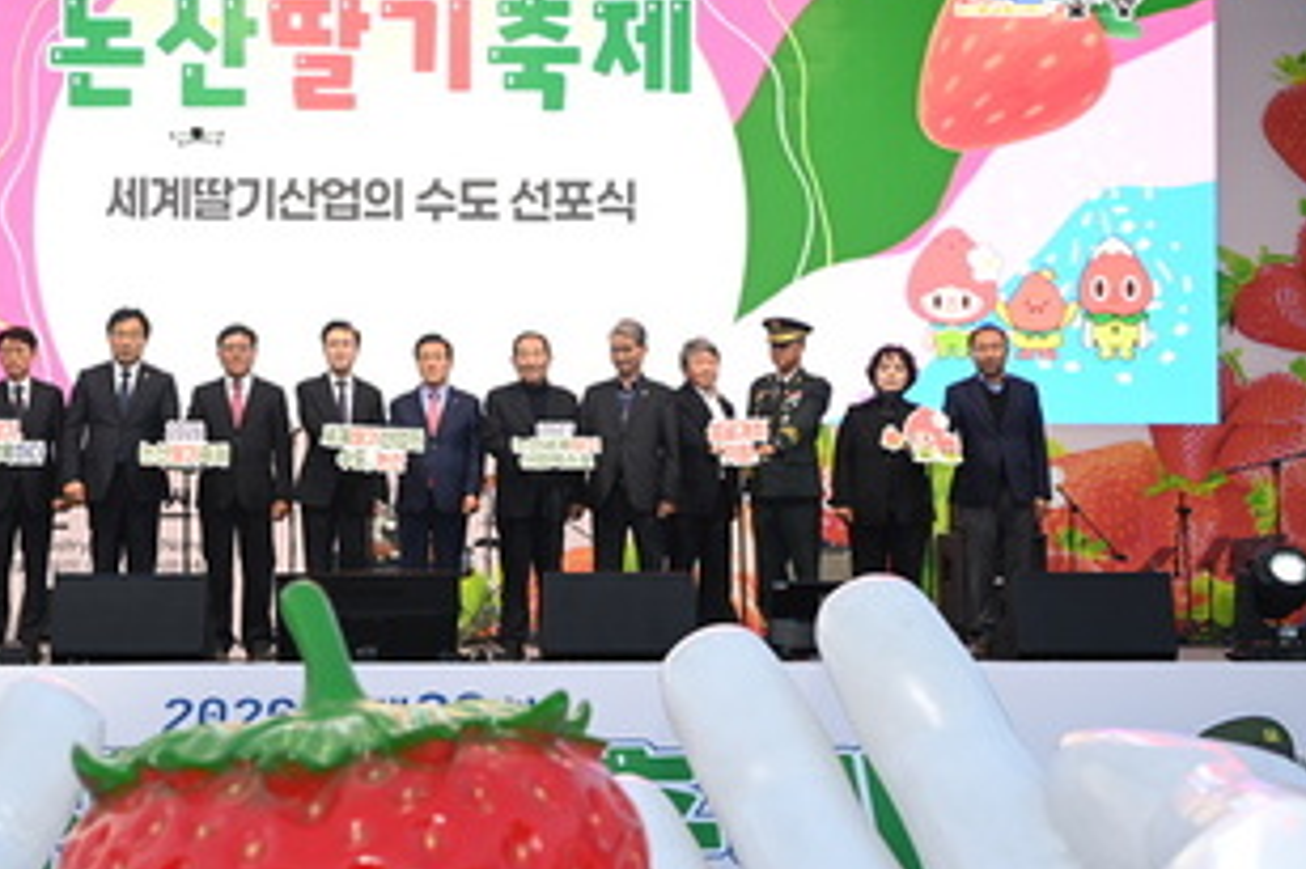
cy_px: 437
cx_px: 407
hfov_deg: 27.5
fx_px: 2647
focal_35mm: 73
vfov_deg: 18.7
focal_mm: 50
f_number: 3.5
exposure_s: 1/200
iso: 320
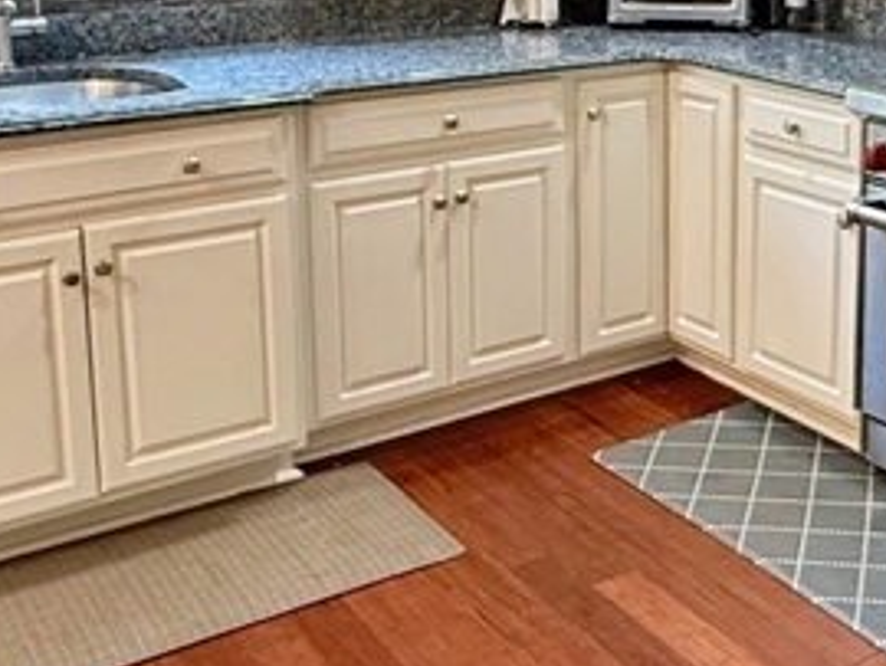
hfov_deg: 34.4
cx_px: 771
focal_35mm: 53
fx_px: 1358
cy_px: 72
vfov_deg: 26.7
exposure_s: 1/60
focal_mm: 2.22
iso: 640
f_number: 2.2
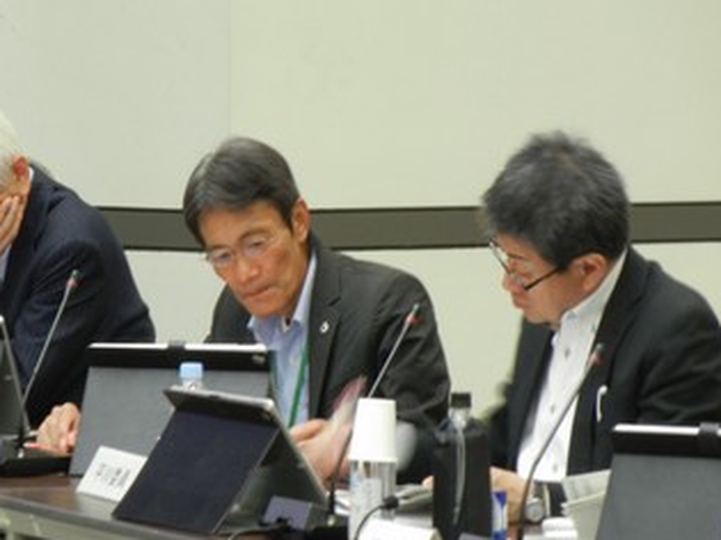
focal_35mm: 333
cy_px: 307
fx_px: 6933
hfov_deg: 6.0
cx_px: 268
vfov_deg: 4.5
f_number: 5.1
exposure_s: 1/4.5
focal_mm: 47.2
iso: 400
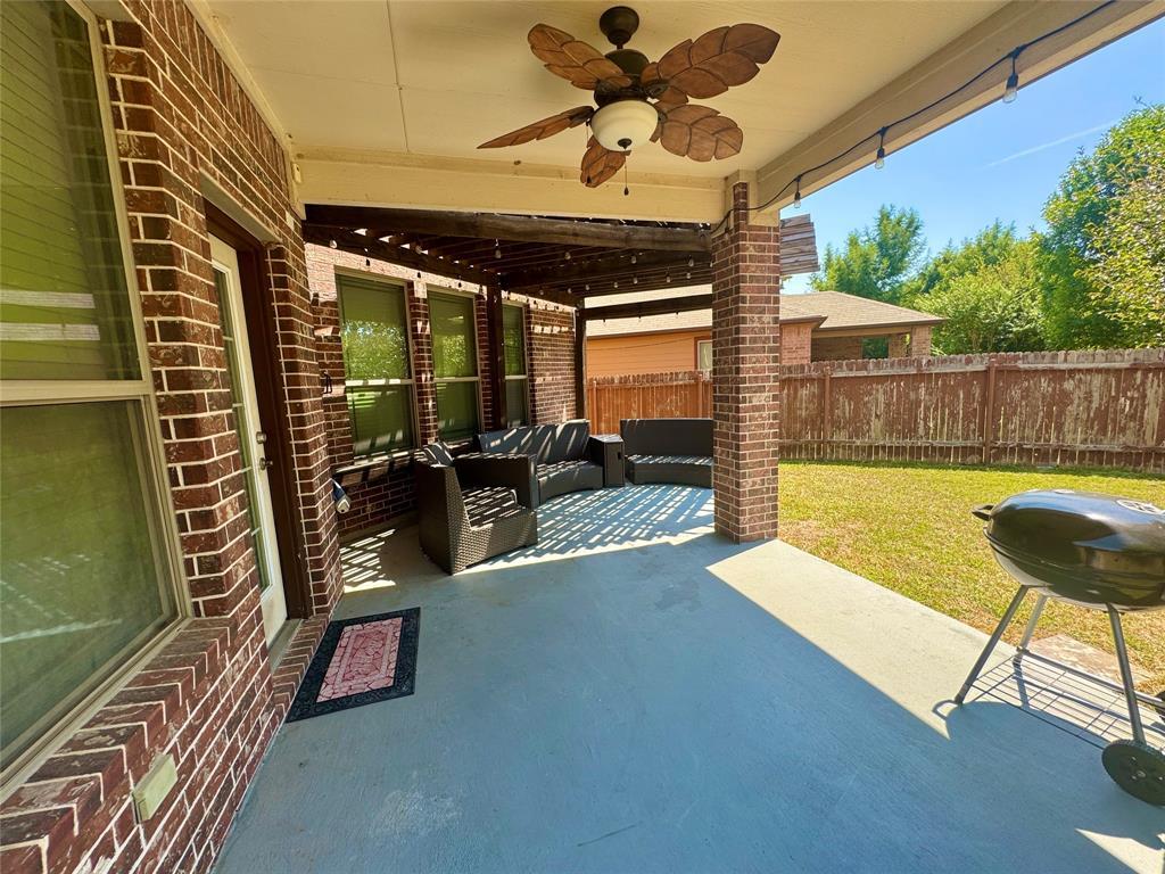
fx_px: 471
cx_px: 582
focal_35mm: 14
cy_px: 437
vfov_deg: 85.7
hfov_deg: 102.1
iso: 40
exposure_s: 1/291
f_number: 2.2
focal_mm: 2.22
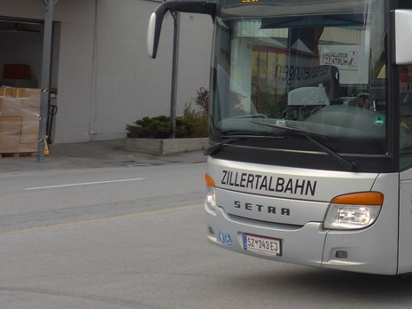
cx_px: 501
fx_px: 1106
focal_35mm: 93
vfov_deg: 15.6
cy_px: 2
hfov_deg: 19.8
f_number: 2.8
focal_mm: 7.5
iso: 80
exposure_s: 1/640
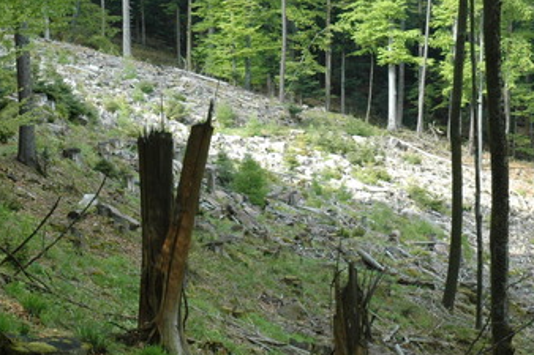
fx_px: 1898
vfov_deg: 10.7
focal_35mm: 128
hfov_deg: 15.9
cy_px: 185
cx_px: 81
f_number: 8
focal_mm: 40
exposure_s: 1/250
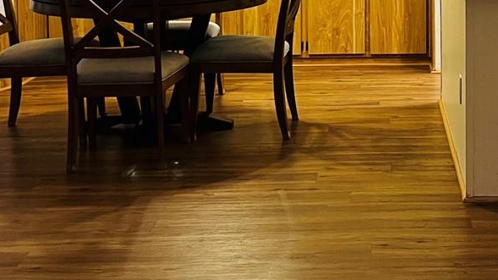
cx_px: 423
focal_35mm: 77
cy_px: -63
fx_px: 1017
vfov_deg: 15.1
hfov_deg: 26.8
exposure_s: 1/60
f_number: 1.5
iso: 160
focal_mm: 5.7
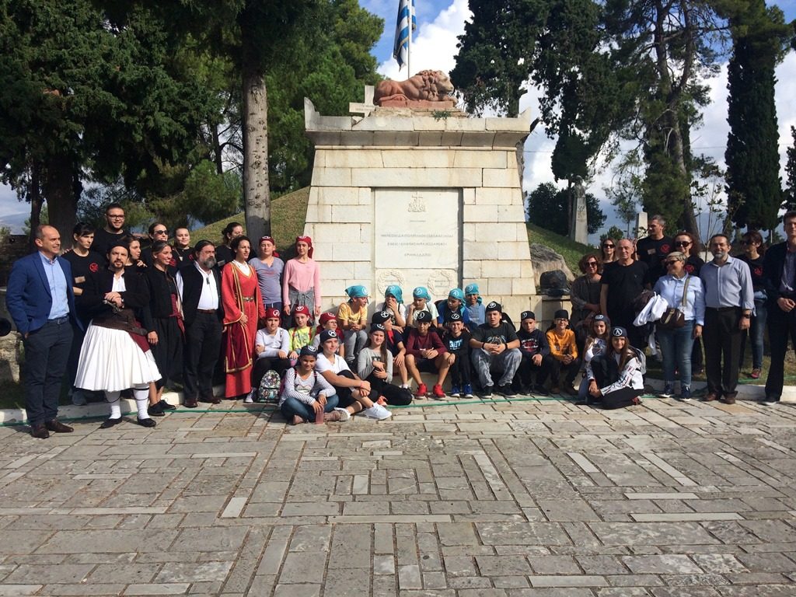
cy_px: 298
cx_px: 398
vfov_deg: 48.2
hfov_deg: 61.7
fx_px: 667
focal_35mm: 29
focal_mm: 4.15
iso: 32
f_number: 2.2
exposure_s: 1/2415
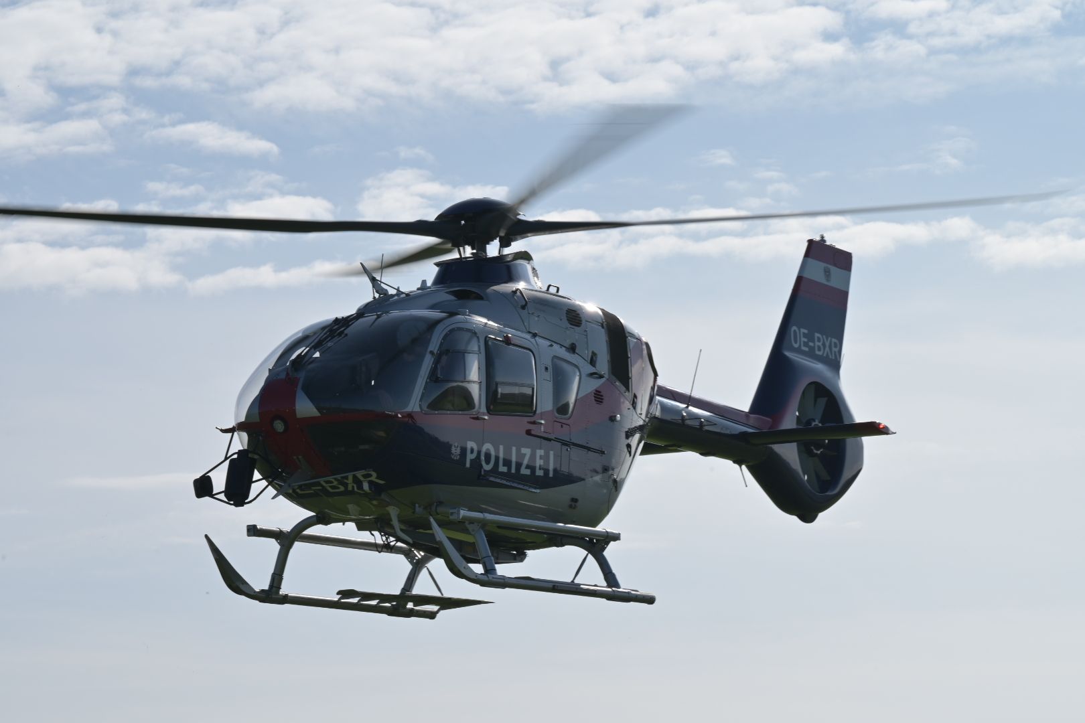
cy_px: 362
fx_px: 5123
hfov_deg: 12.1
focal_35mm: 170
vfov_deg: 8.1
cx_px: 542
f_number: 16
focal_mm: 170
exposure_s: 1/320
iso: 125
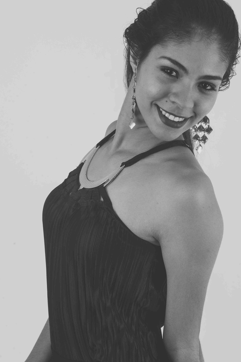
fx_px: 933
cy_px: 160
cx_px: 159
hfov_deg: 14.7
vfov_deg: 21.9
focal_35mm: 93
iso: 50
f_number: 16
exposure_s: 1/200
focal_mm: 70
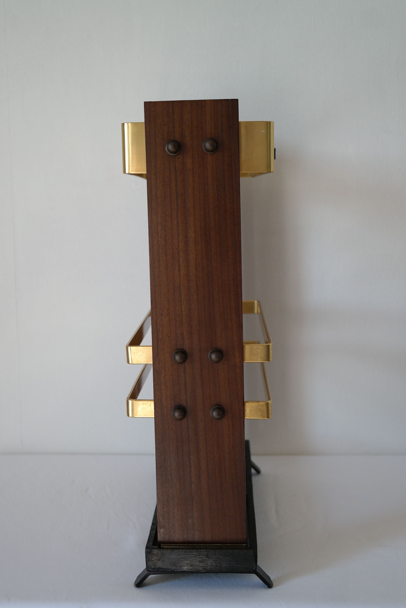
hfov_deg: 27.5
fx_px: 829
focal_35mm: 49
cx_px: 203
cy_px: 304
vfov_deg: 40.3
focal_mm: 32
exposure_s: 1/60
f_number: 4.5
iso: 200
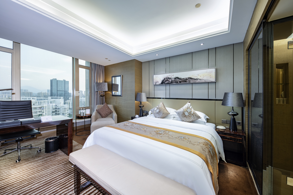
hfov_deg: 108.3
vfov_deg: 85.5
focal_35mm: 13
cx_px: 146
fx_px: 106
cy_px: 98
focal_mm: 13
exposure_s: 1/6
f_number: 5
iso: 100
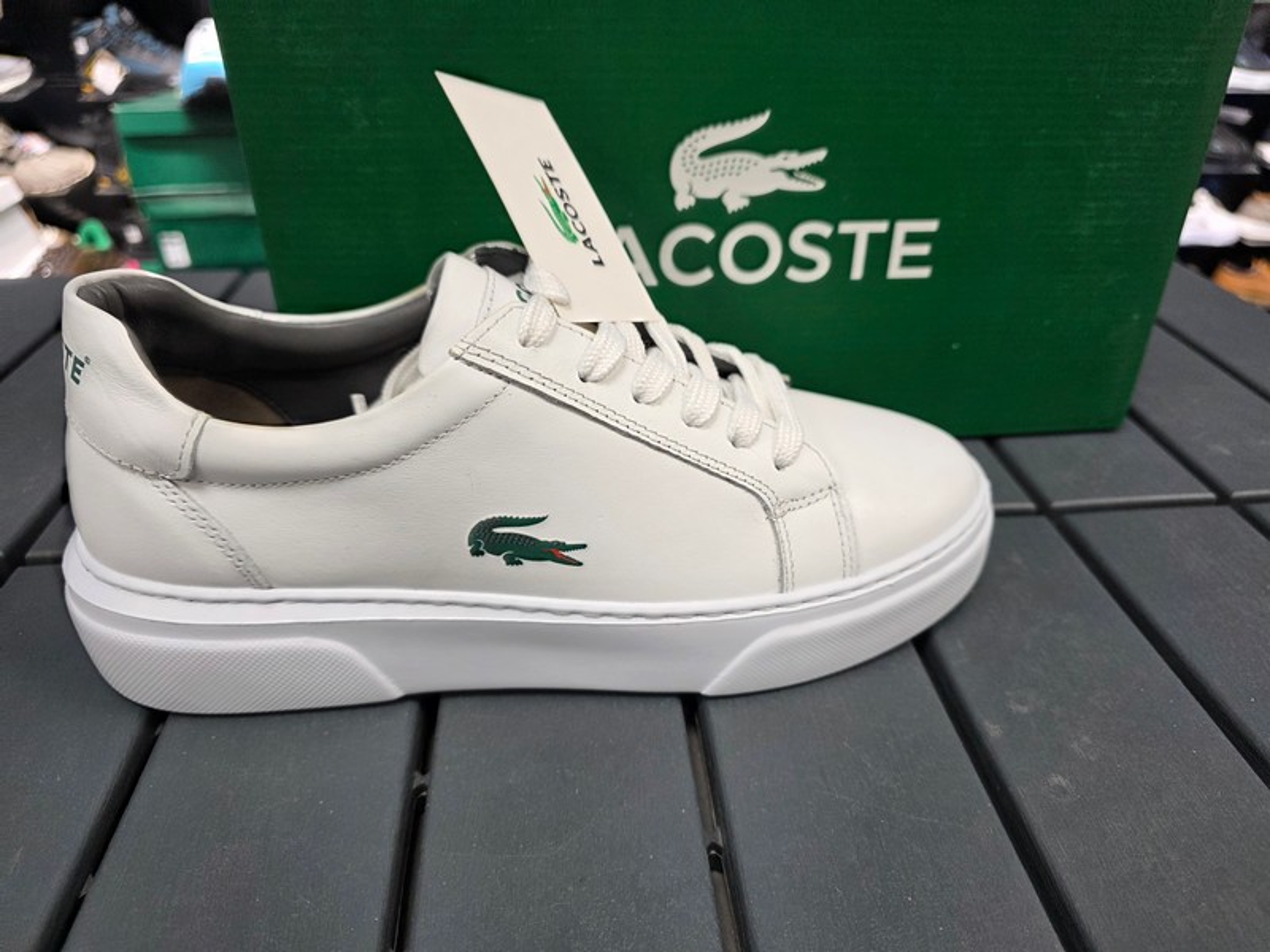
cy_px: 476
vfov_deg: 58.9
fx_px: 844
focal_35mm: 23
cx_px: 635
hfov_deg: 73.9
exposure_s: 1/180
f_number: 1.7
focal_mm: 6.3
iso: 250
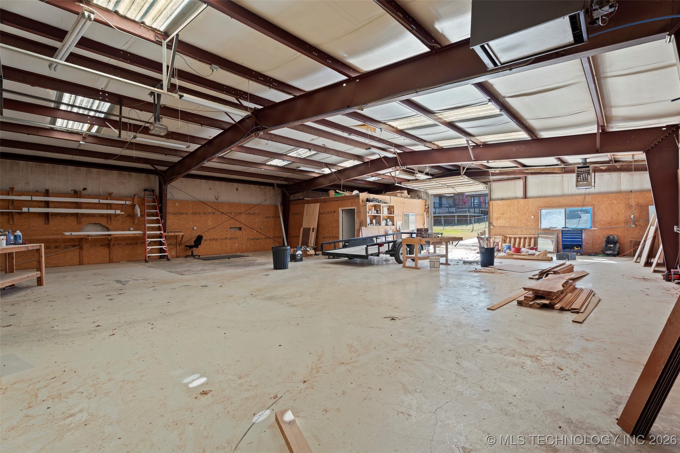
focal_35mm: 16
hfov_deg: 96.7
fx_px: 302
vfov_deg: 73.7
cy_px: 226
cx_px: 340
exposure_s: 1/4
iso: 160
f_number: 8
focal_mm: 16
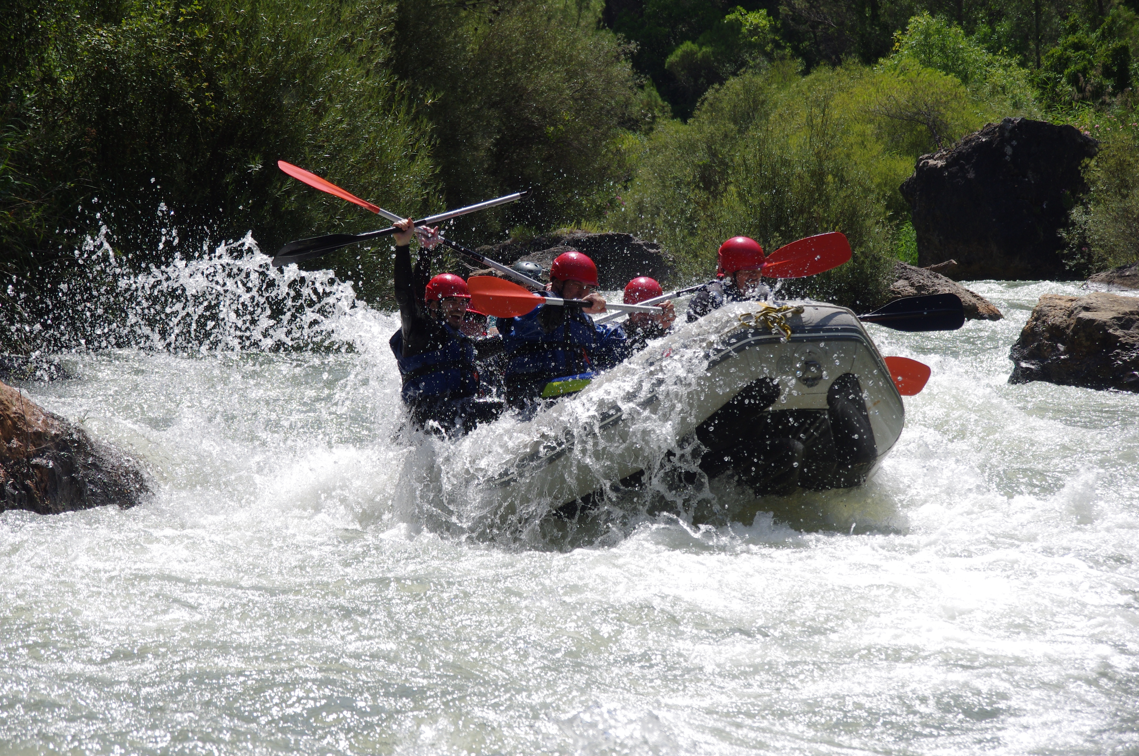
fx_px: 3539
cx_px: 570
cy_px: 378
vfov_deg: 12.2
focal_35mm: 112
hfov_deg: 18.3
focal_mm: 75
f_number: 8
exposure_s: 1/1000
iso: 400
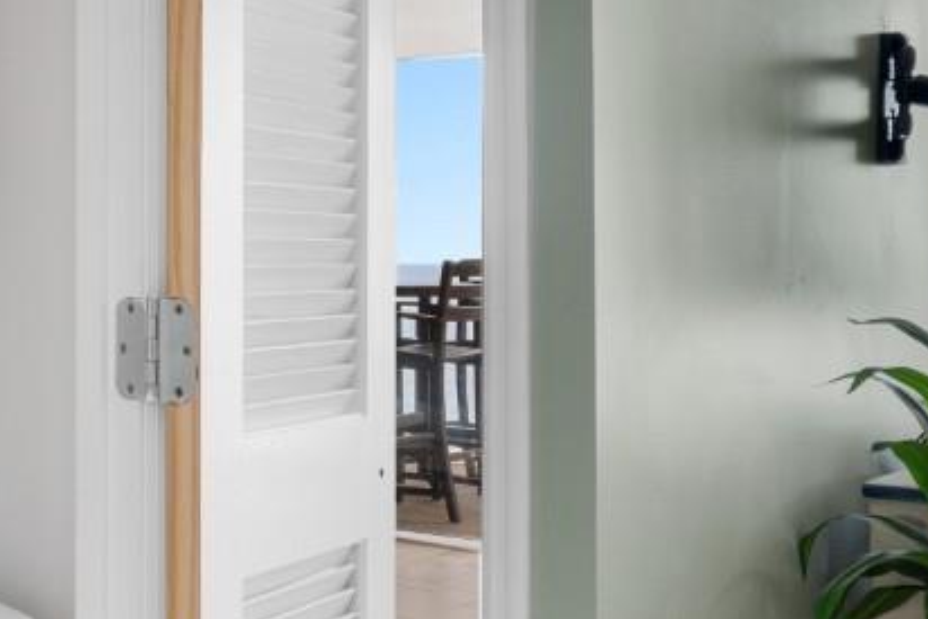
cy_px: 241
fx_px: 1521
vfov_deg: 23.0
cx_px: 113
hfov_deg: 32.4
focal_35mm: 59
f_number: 4.5
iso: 100
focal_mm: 10
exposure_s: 1/20
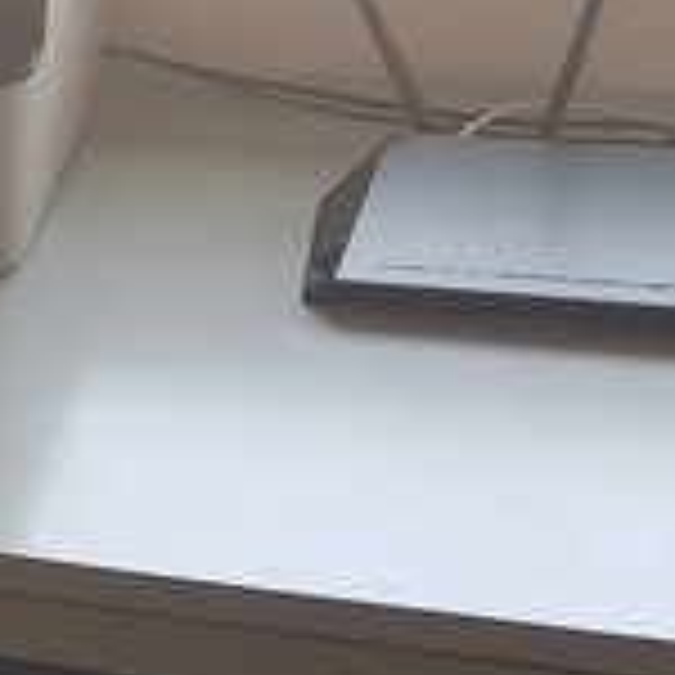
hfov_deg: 17.0
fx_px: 2030
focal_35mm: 92
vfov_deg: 18.7
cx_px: -351
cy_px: 536
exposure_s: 1/50
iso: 100
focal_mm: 4.2
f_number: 1.7
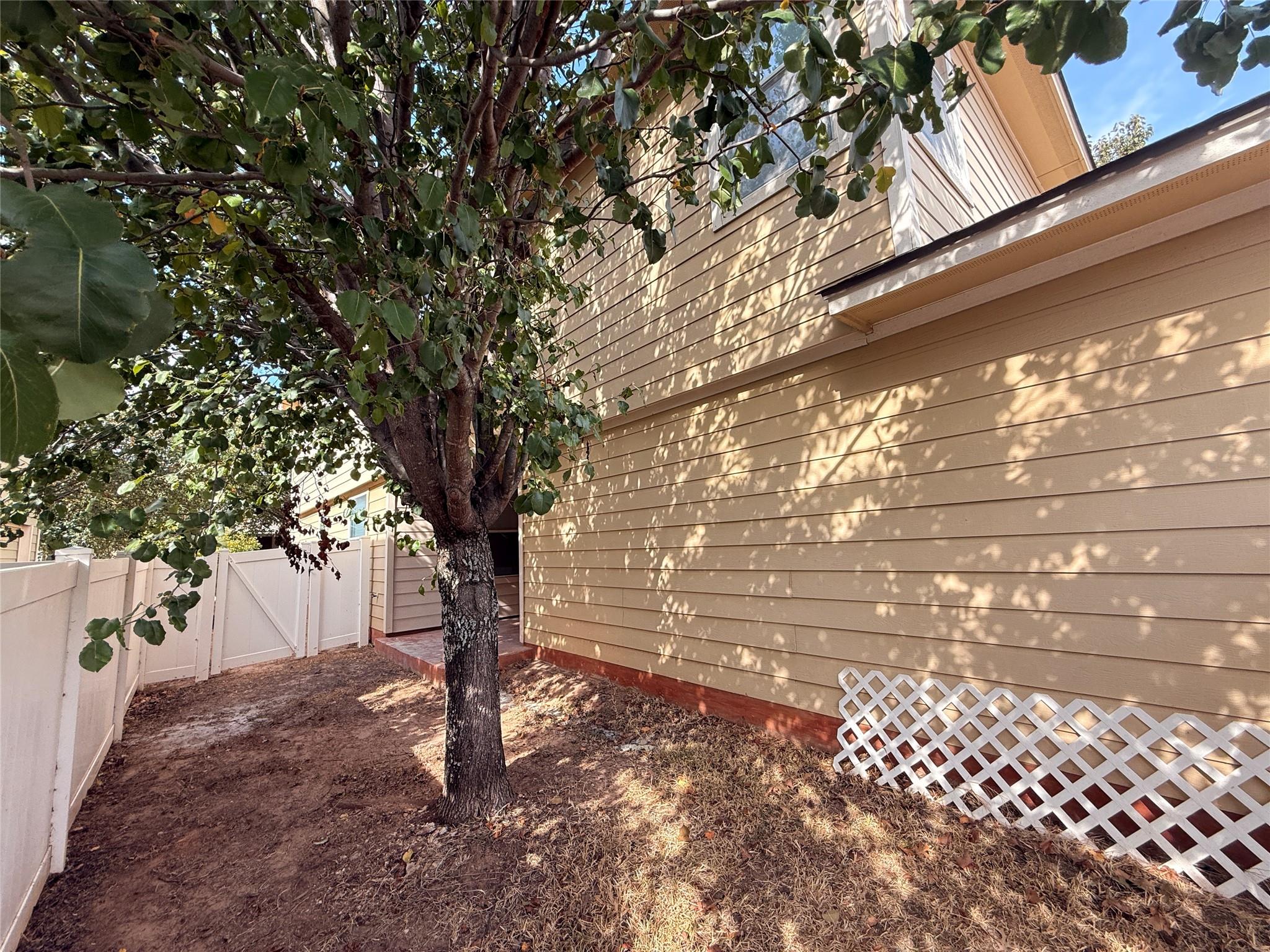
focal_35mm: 14
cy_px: 476
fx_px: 514
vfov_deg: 85.7
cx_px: 635
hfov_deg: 102.1
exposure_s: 1/297
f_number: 2.2
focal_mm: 2.22
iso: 64
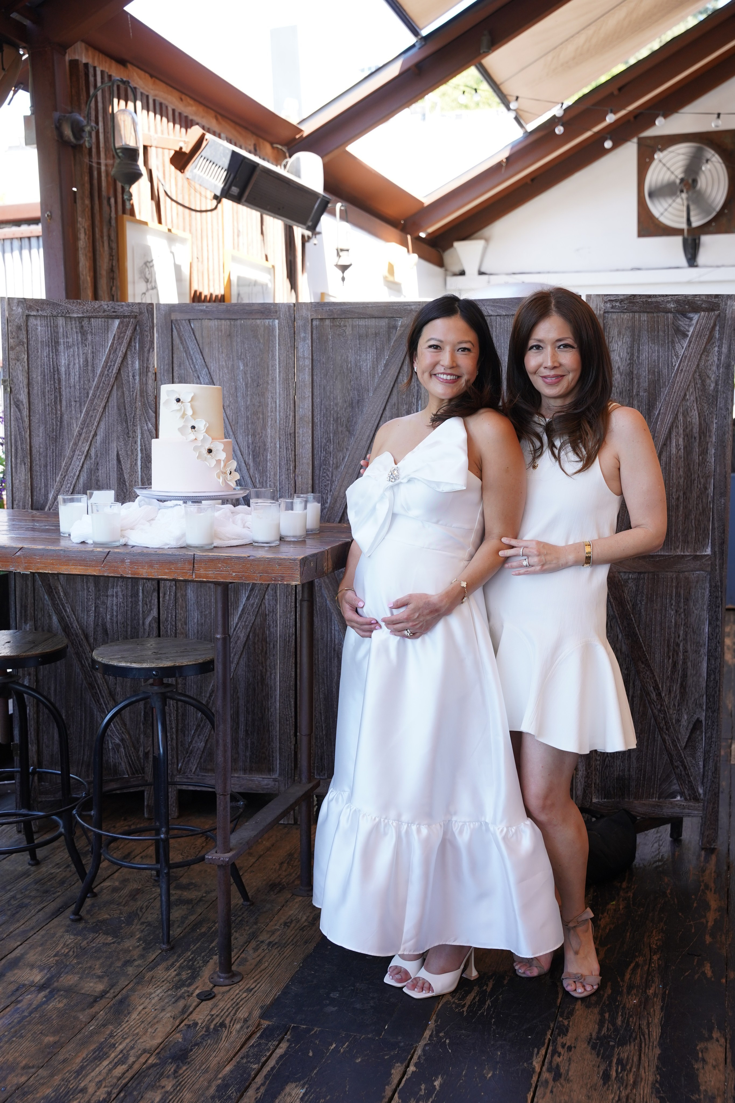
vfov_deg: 48.8
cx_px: 368
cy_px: 552
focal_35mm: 40
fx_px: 1216
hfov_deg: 33.6
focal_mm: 39.7
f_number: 4.5
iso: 500
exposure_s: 1/200
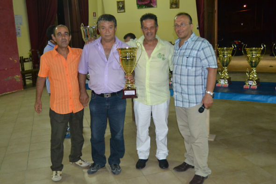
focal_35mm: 39
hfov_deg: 49.6
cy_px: 92
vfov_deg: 34.2
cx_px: 138
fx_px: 299
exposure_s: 1/60
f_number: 4
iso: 3200
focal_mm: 26
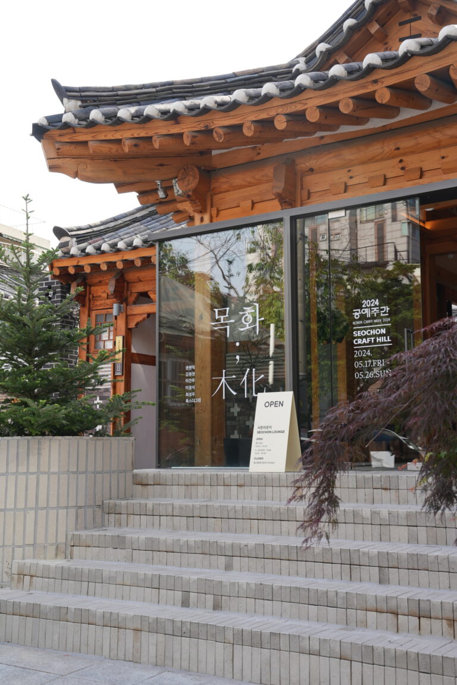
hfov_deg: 28.7
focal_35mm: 47
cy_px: 342
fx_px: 894
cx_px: 228
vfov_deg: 41.9
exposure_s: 1/125
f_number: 6.3
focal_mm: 47
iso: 160
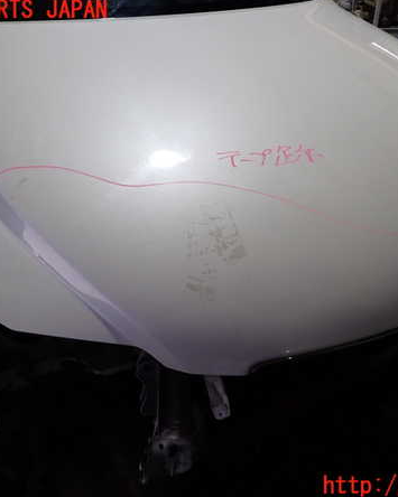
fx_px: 486
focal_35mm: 33
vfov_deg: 54.2
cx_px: 240
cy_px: 248
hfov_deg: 44.3
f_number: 2
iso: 200
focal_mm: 4.5
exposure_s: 1/60
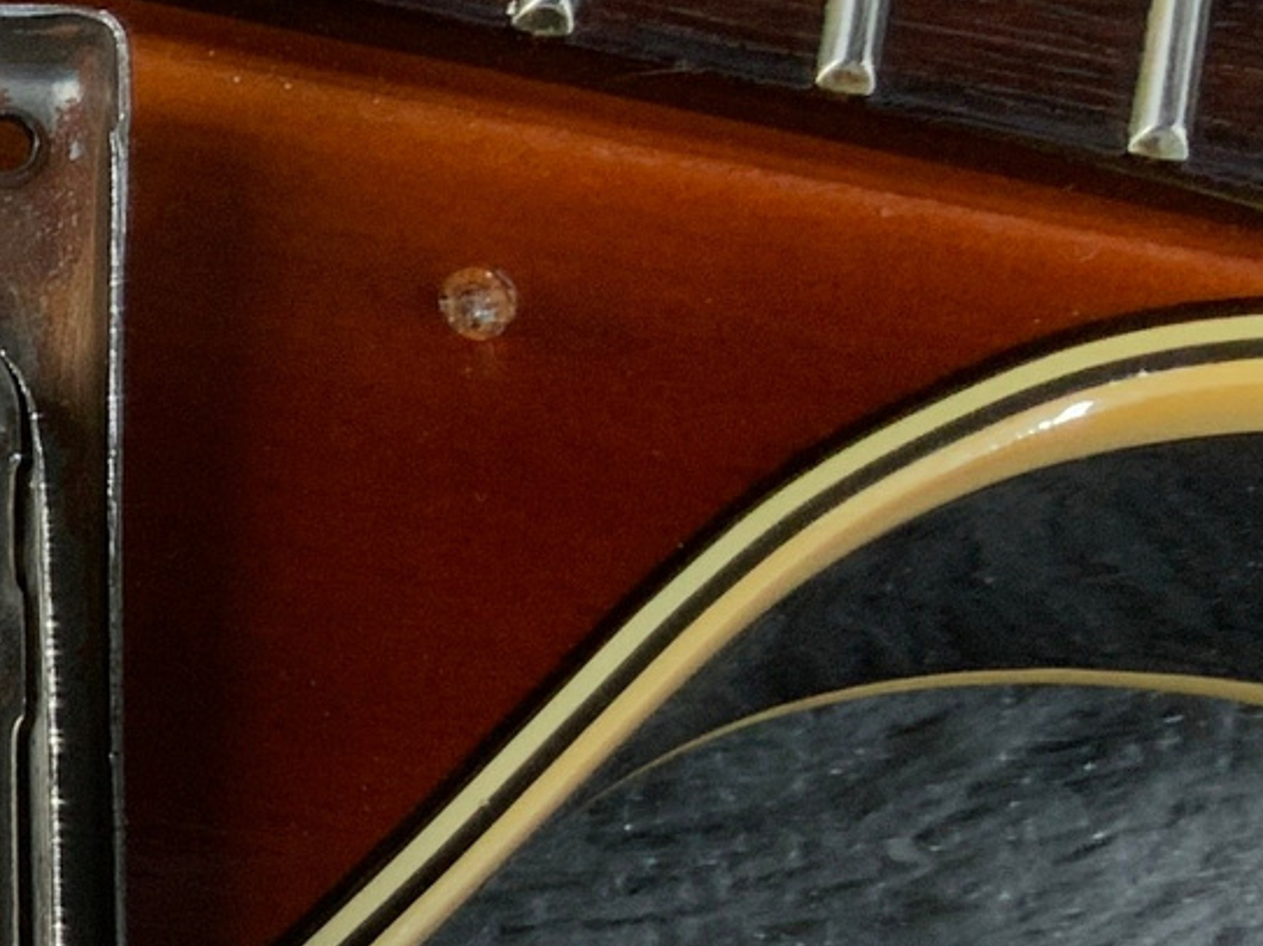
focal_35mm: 137
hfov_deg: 12.3
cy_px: 720
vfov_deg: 10.8
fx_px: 4996
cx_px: -1445
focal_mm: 3
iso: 32
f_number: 1.8
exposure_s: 1/60
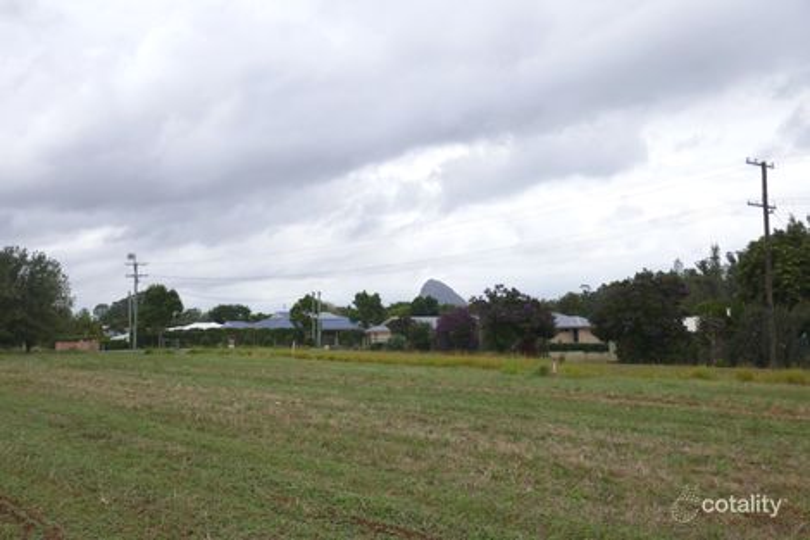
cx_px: 405
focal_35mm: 39
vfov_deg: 34.2
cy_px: 270
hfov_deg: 49.6
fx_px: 877
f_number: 3.7
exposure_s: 1/640
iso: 125
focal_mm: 14.1
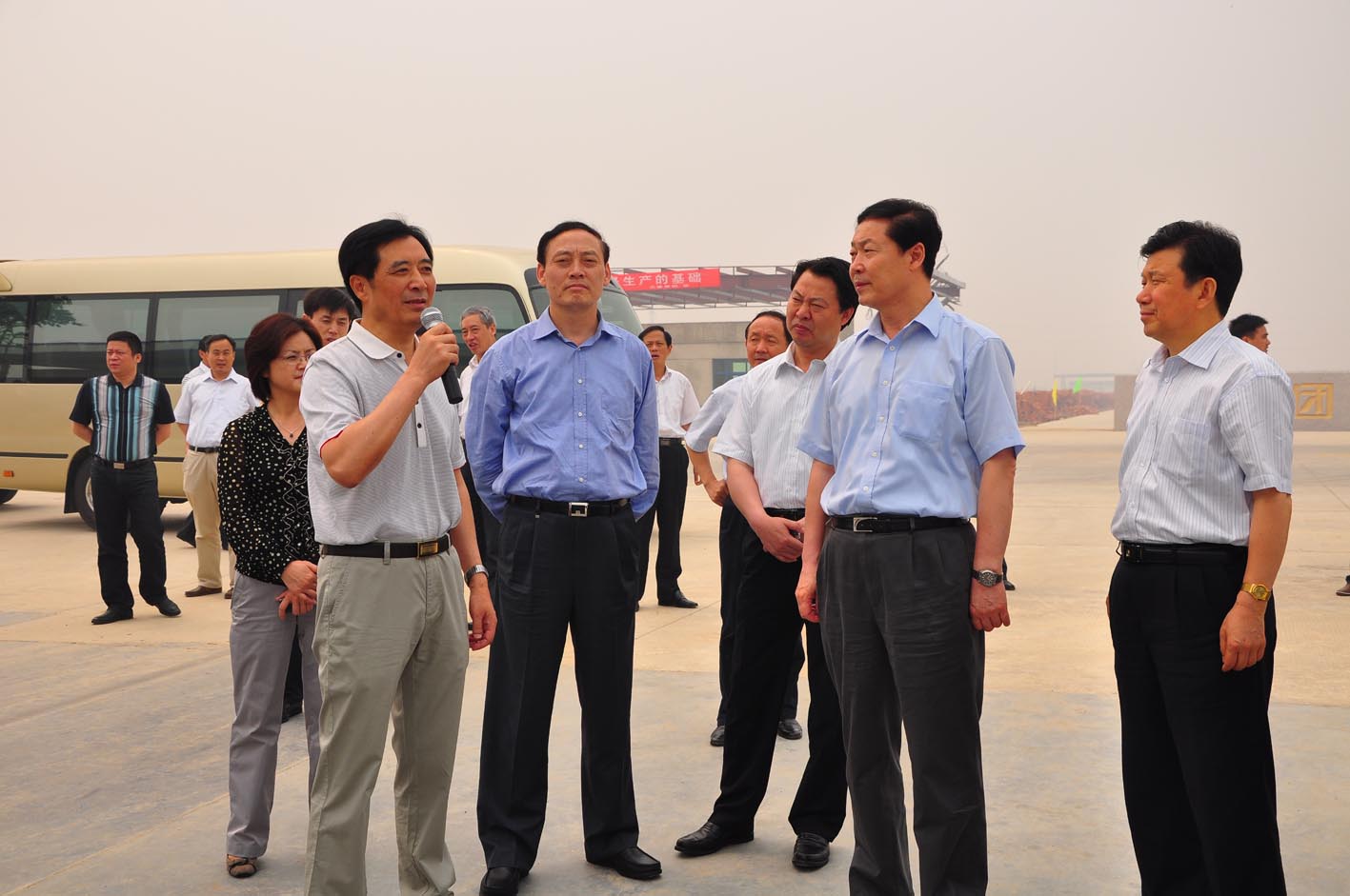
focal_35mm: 42
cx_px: 675
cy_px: 448
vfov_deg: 31.8
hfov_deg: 46.4
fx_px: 1573
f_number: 8
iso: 250
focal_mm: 28
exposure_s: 1/500
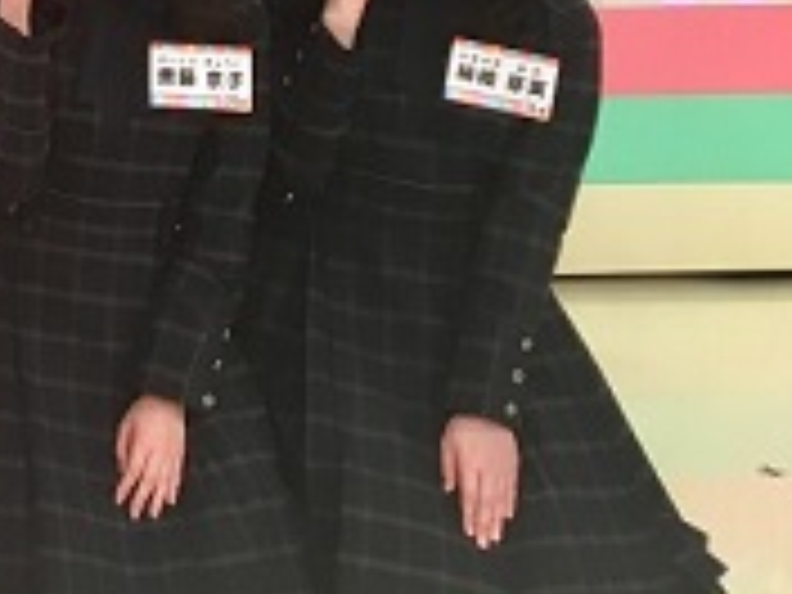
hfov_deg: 17.2
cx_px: -513
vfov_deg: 14.3
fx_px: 2265
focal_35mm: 99
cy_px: -176
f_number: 2.2
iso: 32
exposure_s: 1/40
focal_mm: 4.15
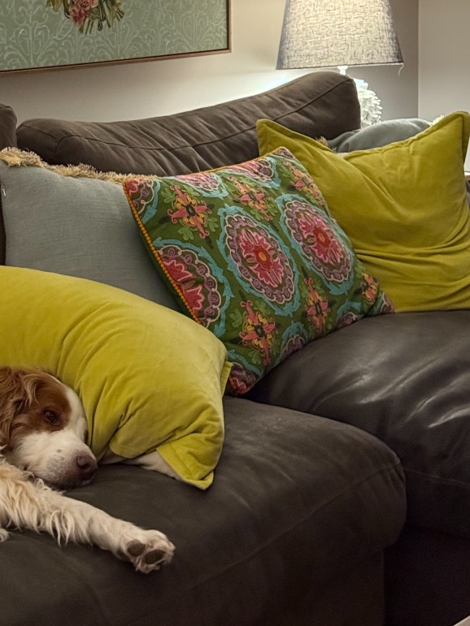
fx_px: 1503
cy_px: 89
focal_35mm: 83
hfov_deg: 17.6
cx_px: 94
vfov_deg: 23.1
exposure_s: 1/33
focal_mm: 6.76
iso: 500
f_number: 1.78
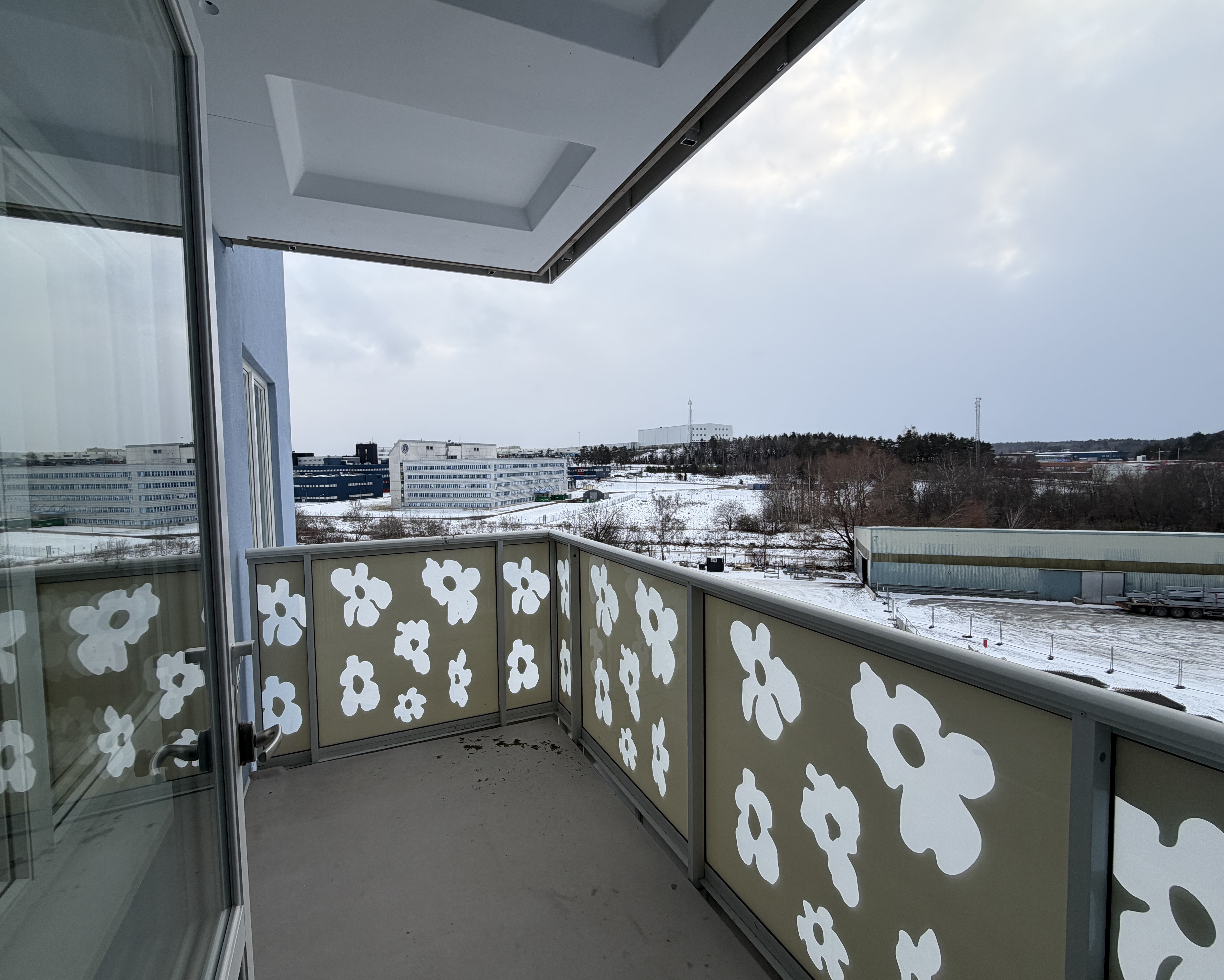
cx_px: 575
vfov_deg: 84.0
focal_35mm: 15
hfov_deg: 96.7
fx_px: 543
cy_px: 491
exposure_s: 1/324
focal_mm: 2.22
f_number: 2.2
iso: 50
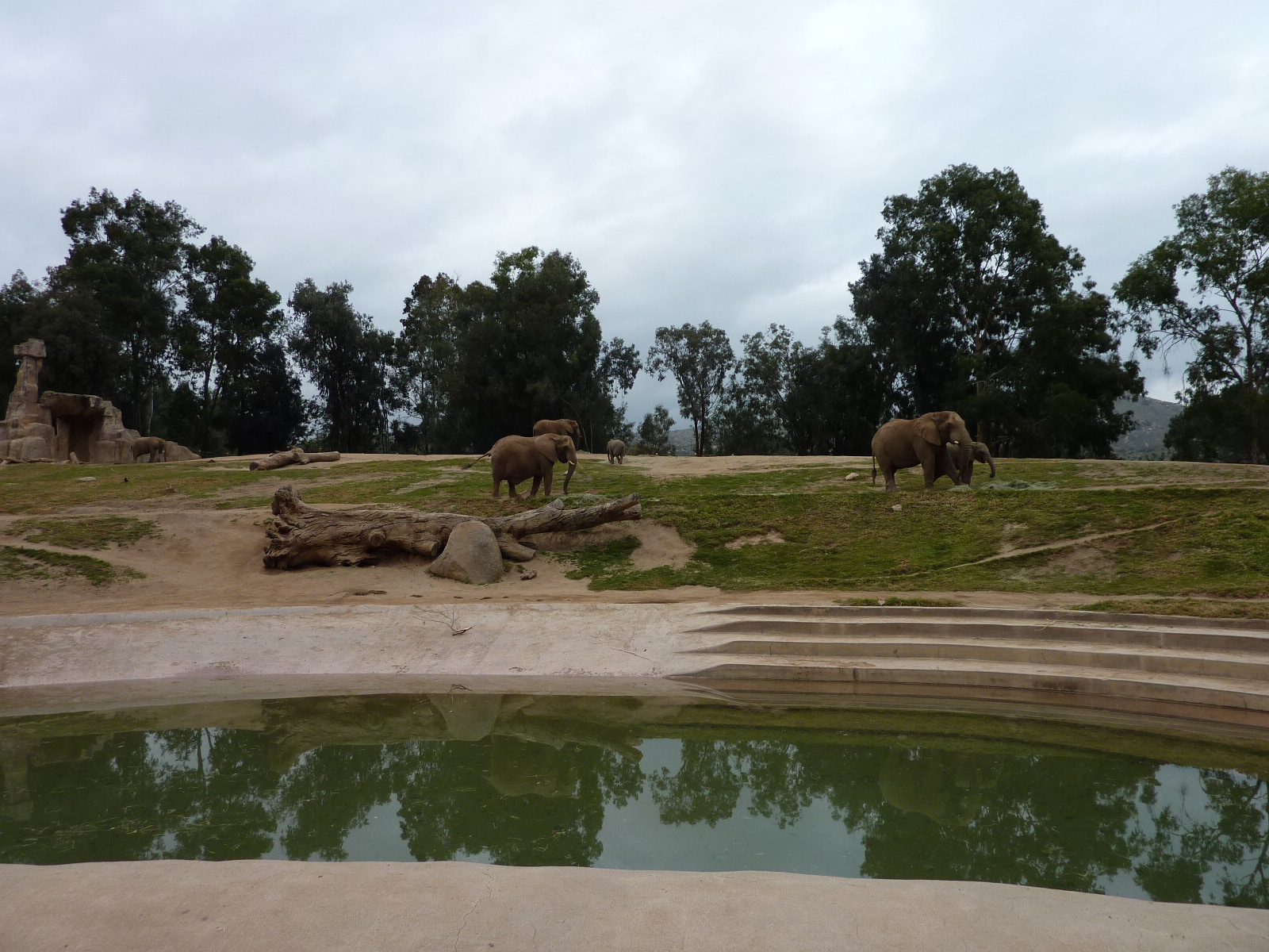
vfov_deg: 54.9
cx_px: 634
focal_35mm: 25
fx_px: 916
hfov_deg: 69.4
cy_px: 476
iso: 80
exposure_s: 1/100
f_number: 3.5
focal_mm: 4.1
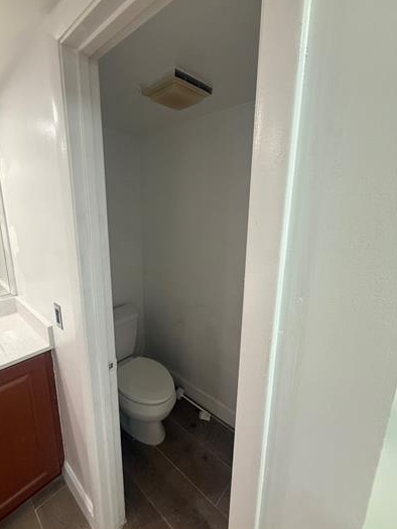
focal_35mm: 16
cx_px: 173
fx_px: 245
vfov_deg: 94.5
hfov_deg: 77.8
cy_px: 261
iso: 320
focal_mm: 2.22
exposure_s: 1/120
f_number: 2.2
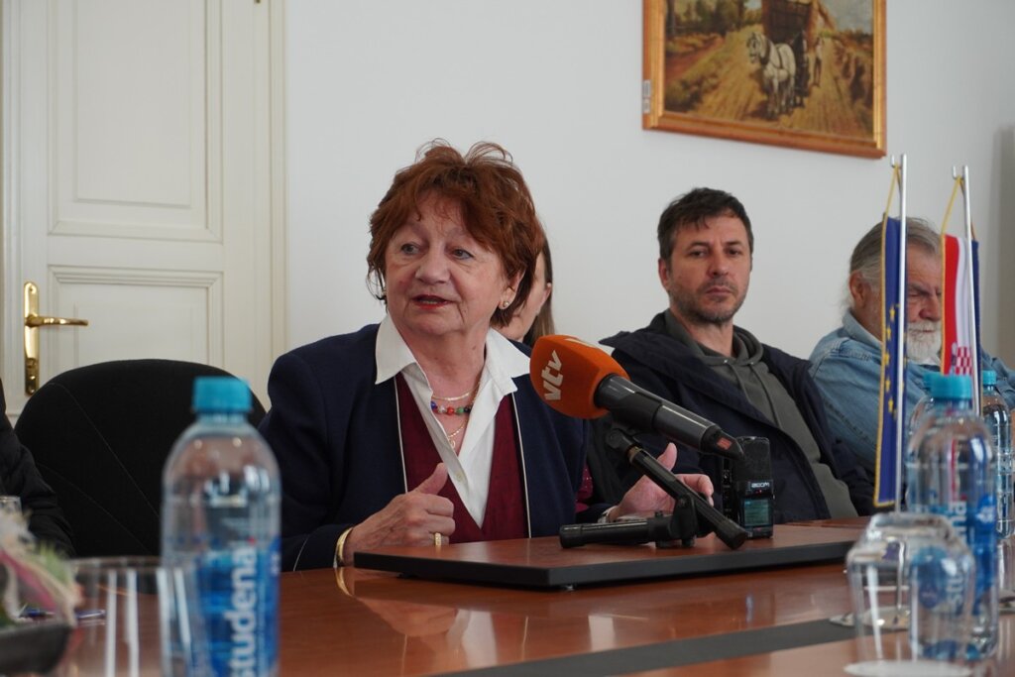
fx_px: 2115
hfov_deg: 27.0
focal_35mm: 75
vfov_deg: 18.2
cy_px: 338
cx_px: 508
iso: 640
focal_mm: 50
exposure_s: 1/100
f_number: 5.6
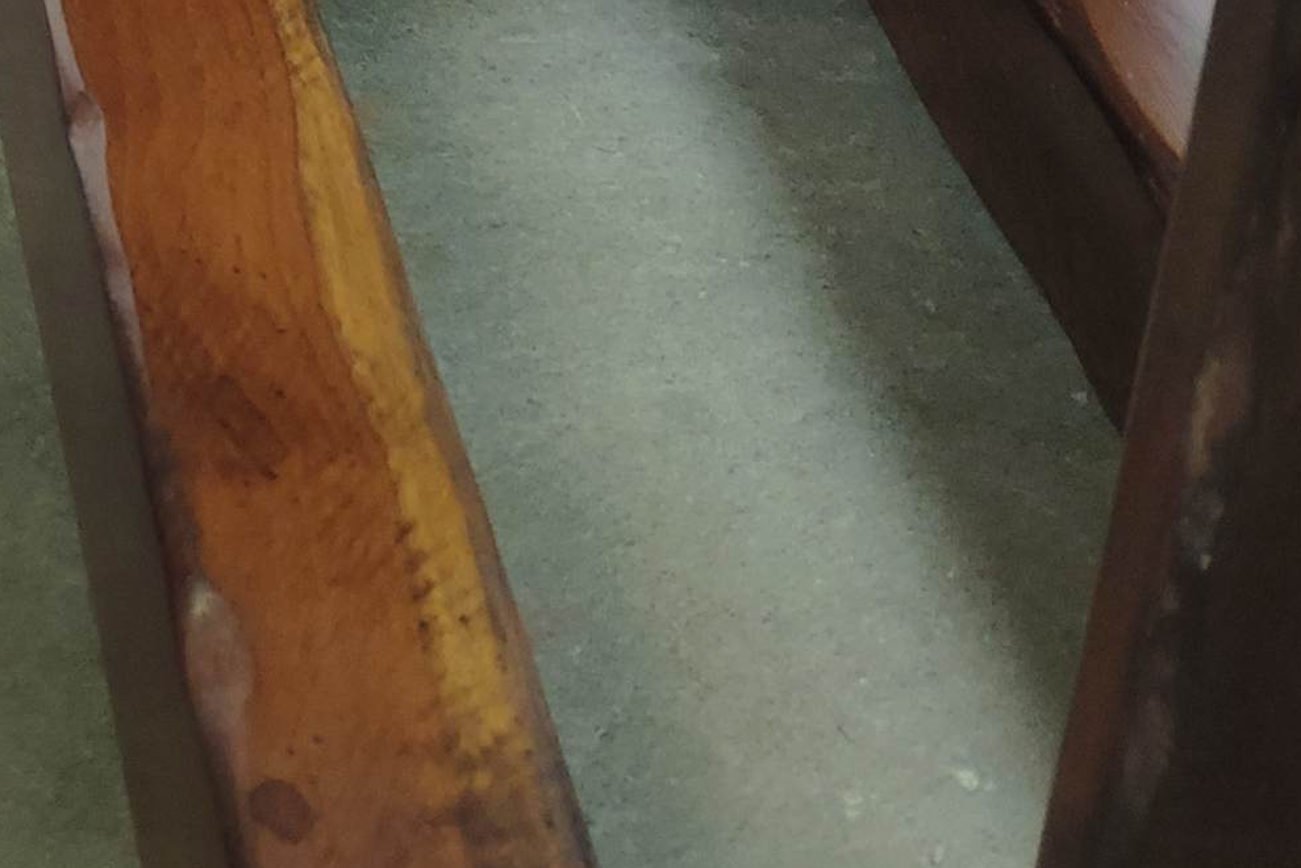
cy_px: -854
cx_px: -618
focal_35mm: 89
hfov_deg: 19.9
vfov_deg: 13.3
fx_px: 3217
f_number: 1.8
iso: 279
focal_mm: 4.22
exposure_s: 1/50
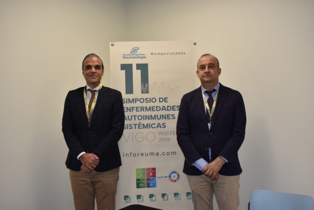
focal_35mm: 36
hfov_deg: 53.1
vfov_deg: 36.9
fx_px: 314
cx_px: 157
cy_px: 105
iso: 800
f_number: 5.6
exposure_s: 1/125
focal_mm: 24
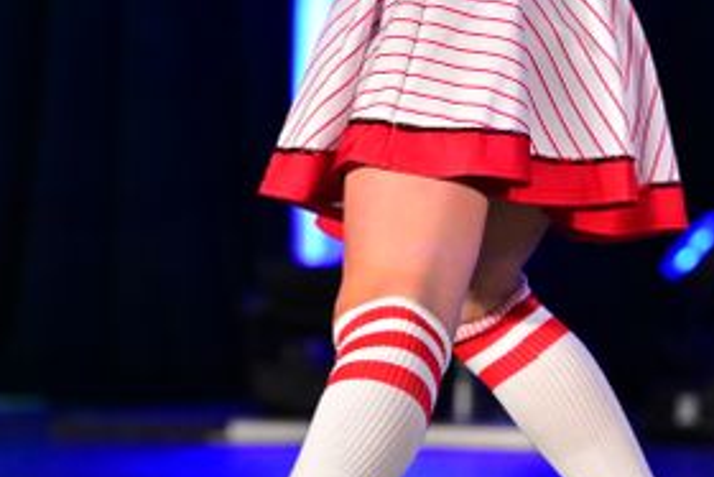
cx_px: 487
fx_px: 9425
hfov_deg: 4.3
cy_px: -131
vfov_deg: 2.9
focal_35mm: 475
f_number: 3.2
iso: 4000
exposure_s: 1/751
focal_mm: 130
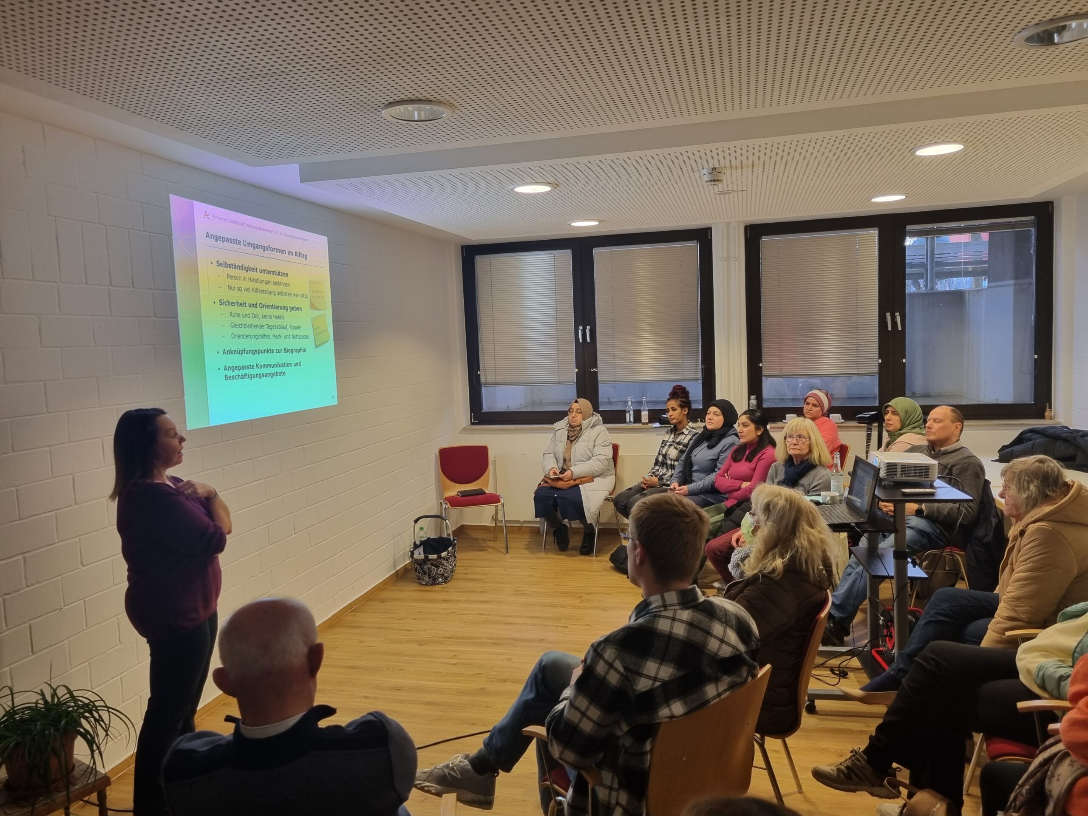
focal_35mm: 26
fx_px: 817
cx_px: 544
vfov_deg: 53.1
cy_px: 408
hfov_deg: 67.3
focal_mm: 5.4
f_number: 1.8
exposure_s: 1/30
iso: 80
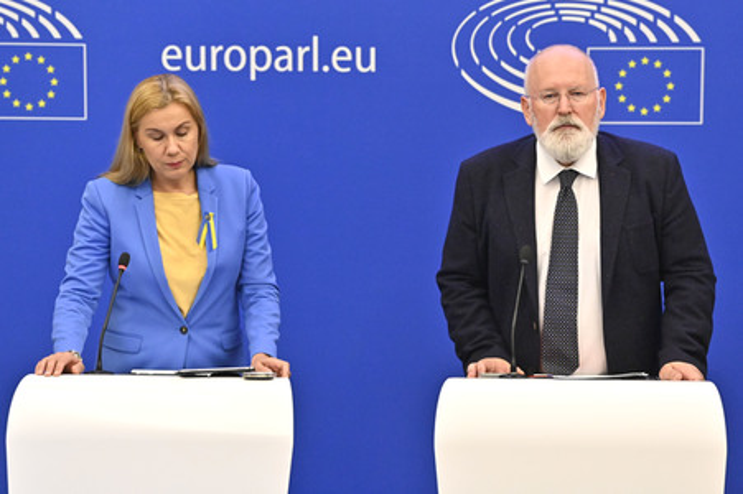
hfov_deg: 10.3
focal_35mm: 200
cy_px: 247
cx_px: 372
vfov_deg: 6.9
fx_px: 4125
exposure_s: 1/640
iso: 6400
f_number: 4.5
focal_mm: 200
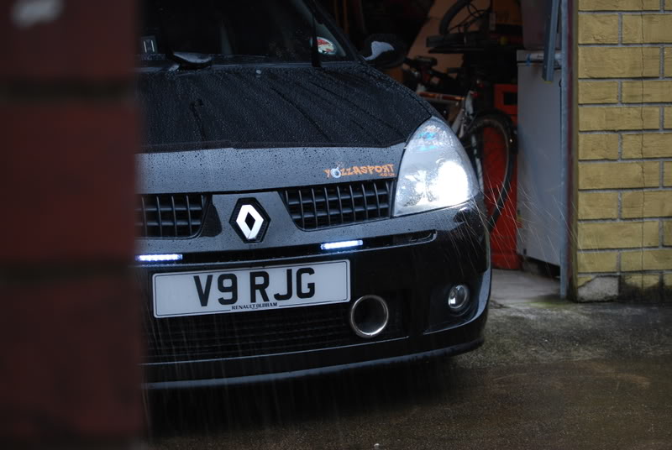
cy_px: 225
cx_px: 336
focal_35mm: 82
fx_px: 1542
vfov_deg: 16.6
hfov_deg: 24.6
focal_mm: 55
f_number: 4
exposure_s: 1/30
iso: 220
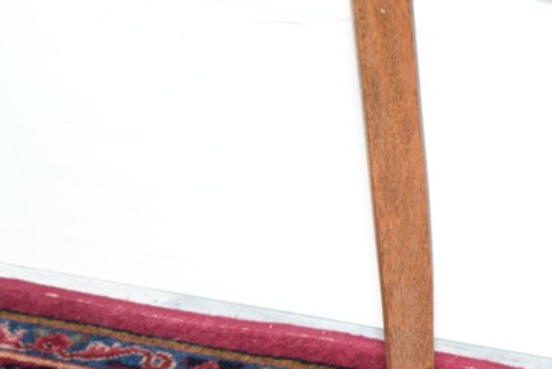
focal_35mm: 226
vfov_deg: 6.0
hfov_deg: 8.9
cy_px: 468
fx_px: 3472
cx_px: 713
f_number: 5.6
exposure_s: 1/60
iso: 2200
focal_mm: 55
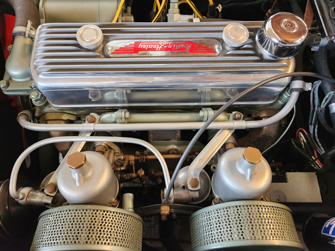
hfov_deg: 73.9
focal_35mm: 23
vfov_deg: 58.9
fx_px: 223
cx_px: 168
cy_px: 126
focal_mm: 5.4
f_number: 1.8
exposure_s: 1/120
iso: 640
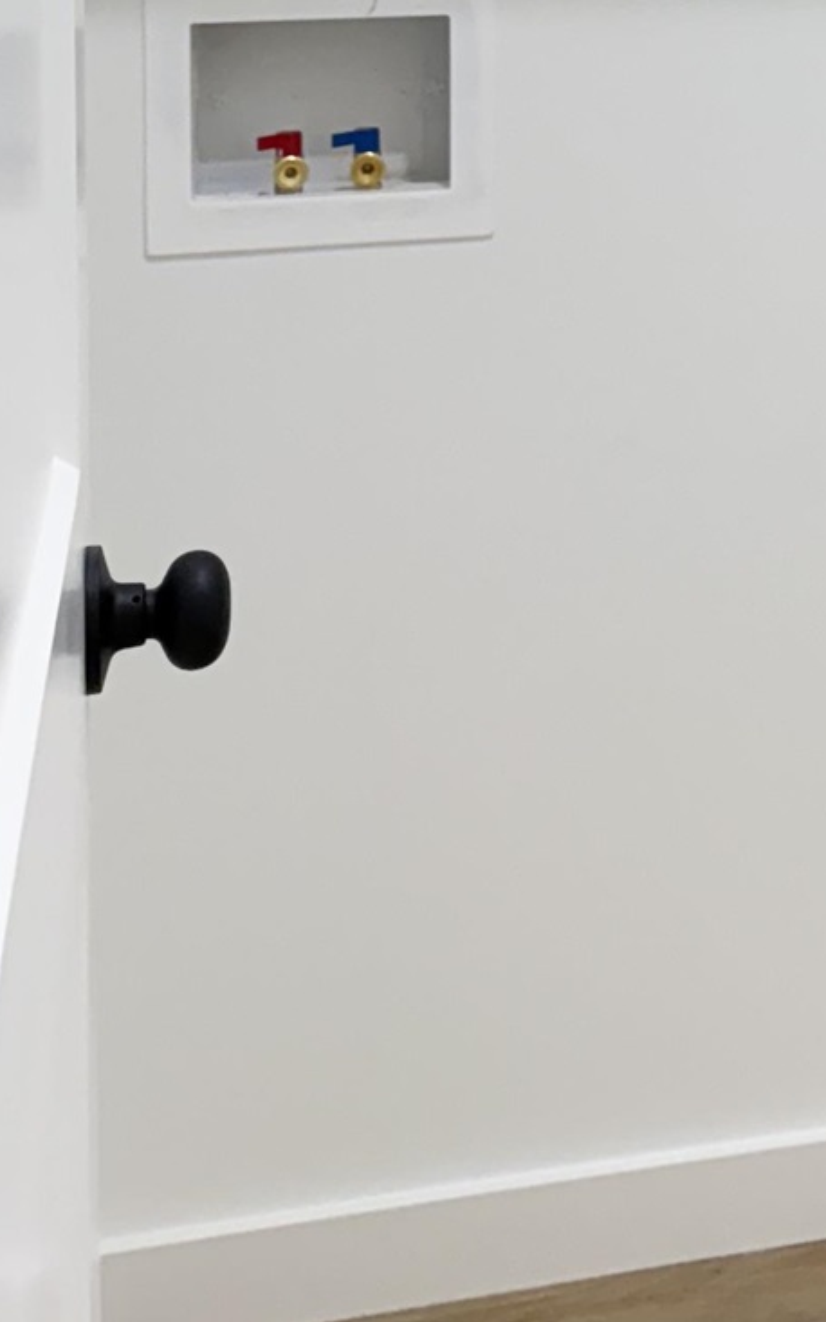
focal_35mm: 80
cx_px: 1488
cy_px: -234
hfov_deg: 14.4
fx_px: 2882
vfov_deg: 23.7
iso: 200
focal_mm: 6.76
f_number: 1.78
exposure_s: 1/120
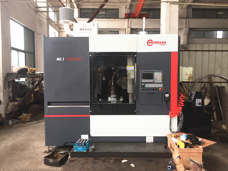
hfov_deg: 61.7
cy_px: 86
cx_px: 114
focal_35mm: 29
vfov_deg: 48.2
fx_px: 191
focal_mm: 4.15
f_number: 2.2
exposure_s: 1/33
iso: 64
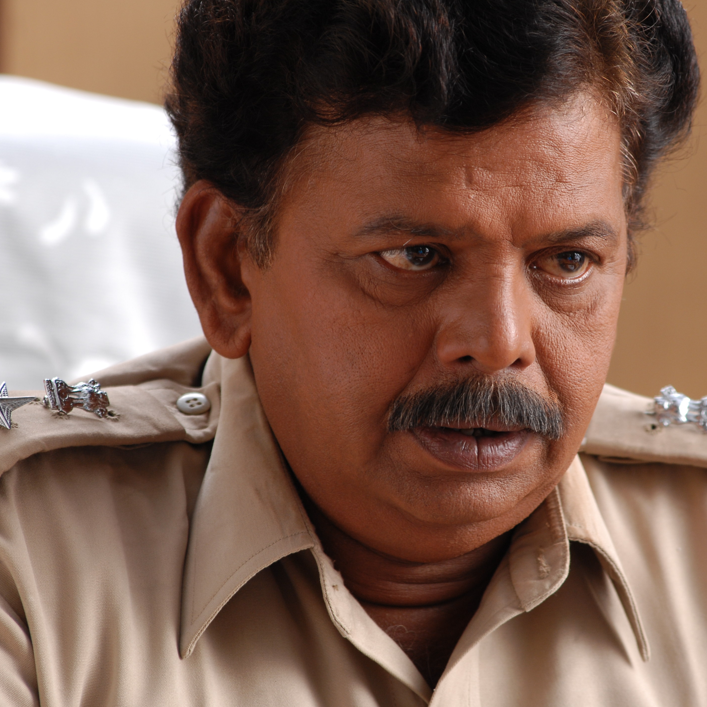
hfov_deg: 4.9
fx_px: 8218
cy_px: 354
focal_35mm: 356
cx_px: 492
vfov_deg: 4.9
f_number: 5
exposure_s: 1/80
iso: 250
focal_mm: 185
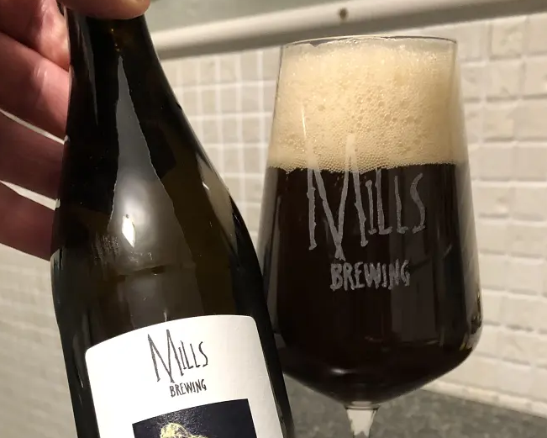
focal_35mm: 43
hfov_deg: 42.9
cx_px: 266
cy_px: 394
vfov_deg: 33.1
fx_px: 696
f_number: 1.8
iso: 100
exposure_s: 1/13
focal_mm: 3.99
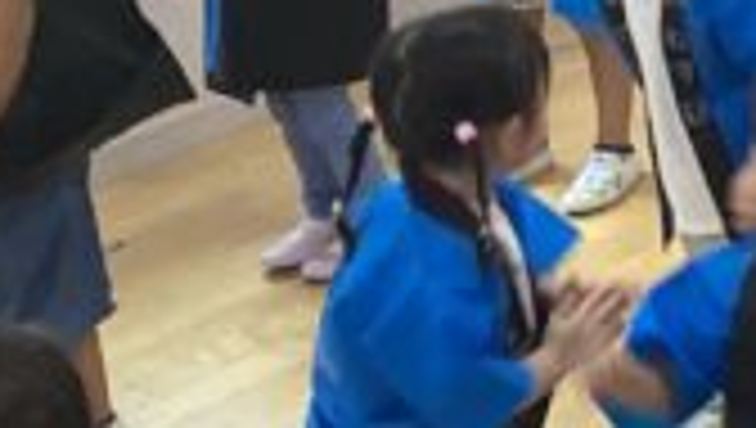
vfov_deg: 7.8
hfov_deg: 11.8
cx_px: 1701
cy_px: -144
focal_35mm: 154
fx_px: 3091
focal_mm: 3.3
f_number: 2.4
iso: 100
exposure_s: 1/50
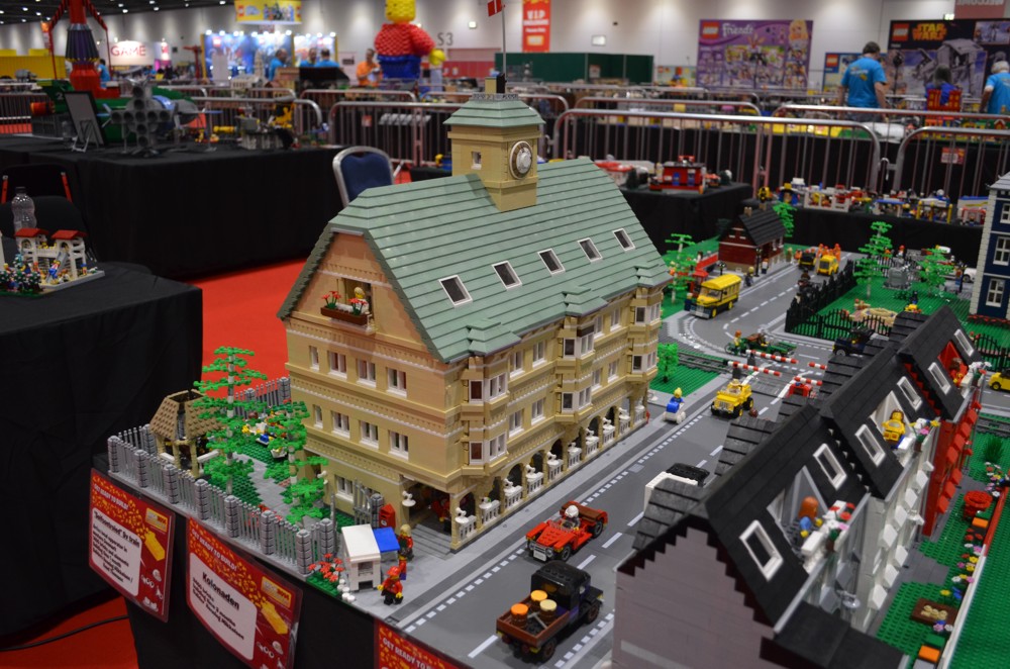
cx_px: 505
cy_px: 334
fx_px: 840
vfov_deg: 43.4
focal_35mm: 30
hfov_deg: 62.0
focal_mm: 20
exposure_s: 1/40
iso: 800
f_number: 3.8
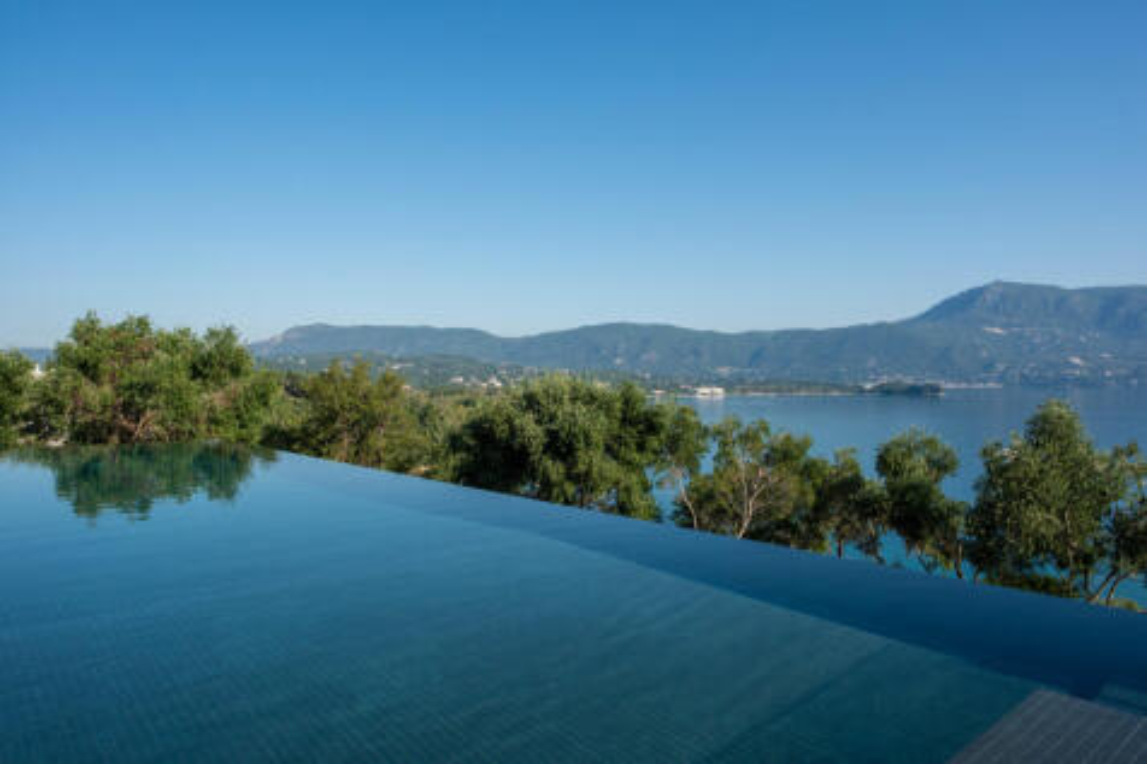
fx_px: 764
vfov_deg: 53.1
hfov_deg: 73.8
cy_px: 382
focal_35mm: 24
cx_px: 574
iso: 250
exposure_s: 1/250
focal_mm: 24
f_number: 14
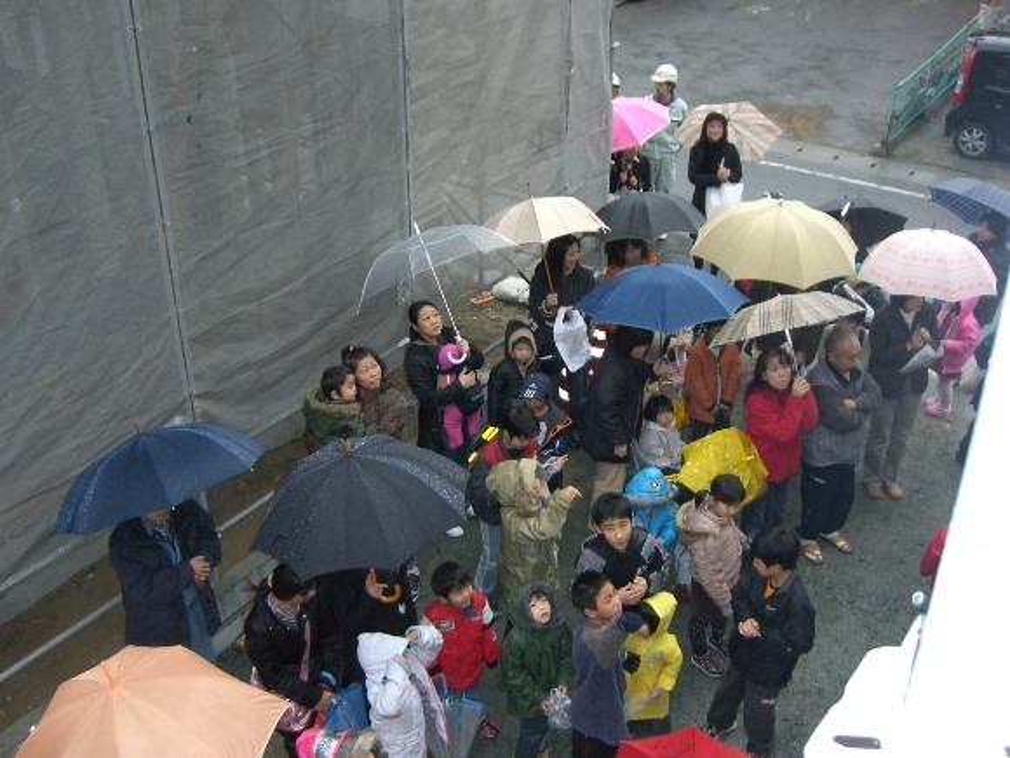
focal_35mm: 38
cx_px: 505
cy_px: 379
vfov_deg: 37.7
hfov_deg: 49.0
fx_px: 1109
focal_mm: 7.9
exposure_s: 1/60
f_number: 2.8
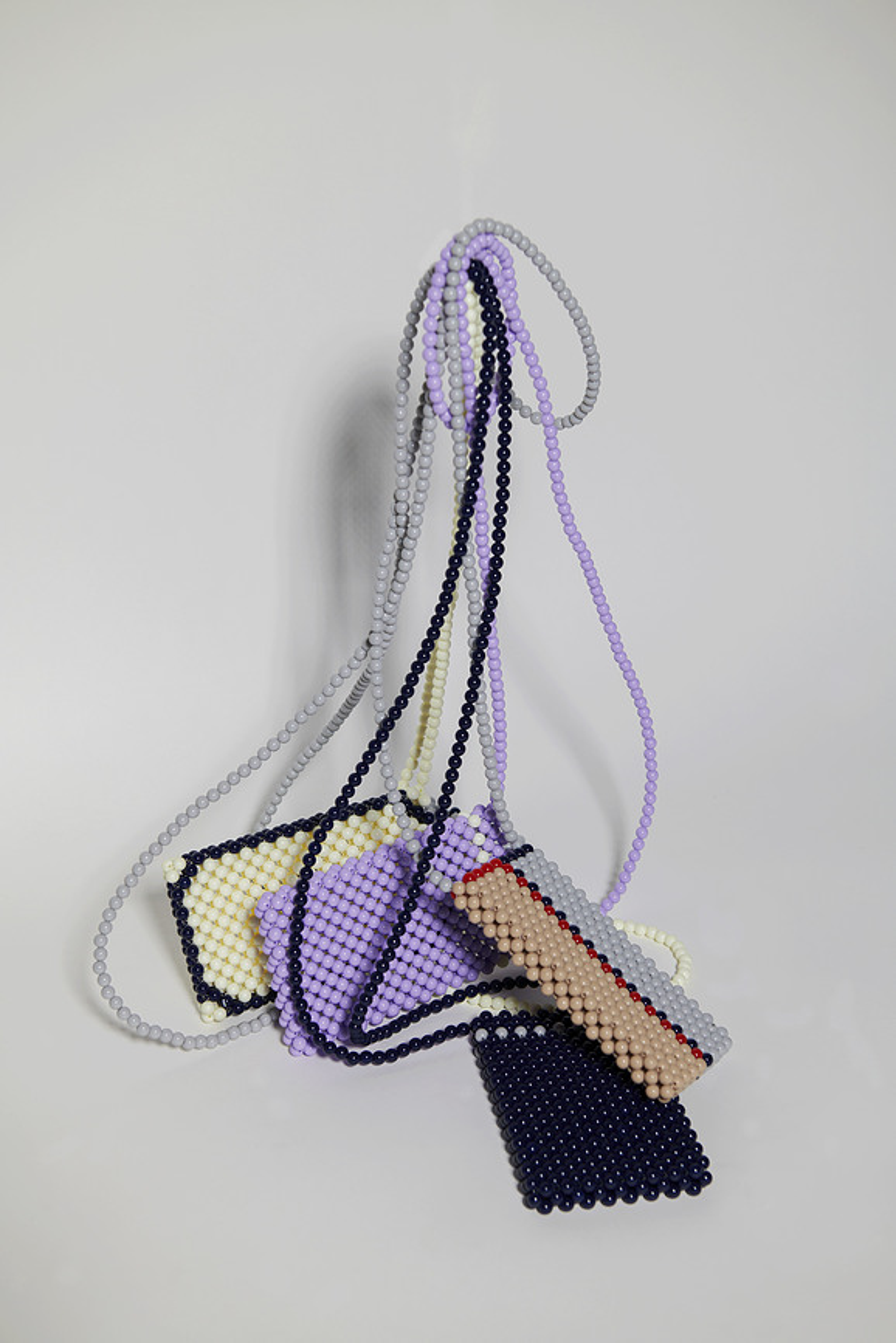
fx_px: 2240
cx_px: 448
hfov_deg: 22.6
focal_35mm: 60
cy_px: 672
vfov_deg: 33.4
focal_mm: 60
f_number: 5.6
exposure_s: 1/100
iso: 200
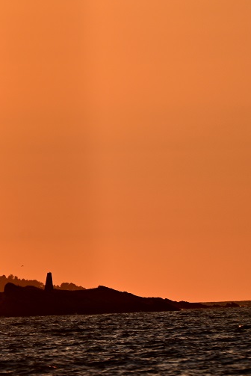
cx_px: -94
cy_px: 149
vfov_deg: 2.7
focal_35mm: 775
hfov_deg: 1.8
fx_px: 8093
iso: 140
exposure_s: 1/1000
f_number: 5.6
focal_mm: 300
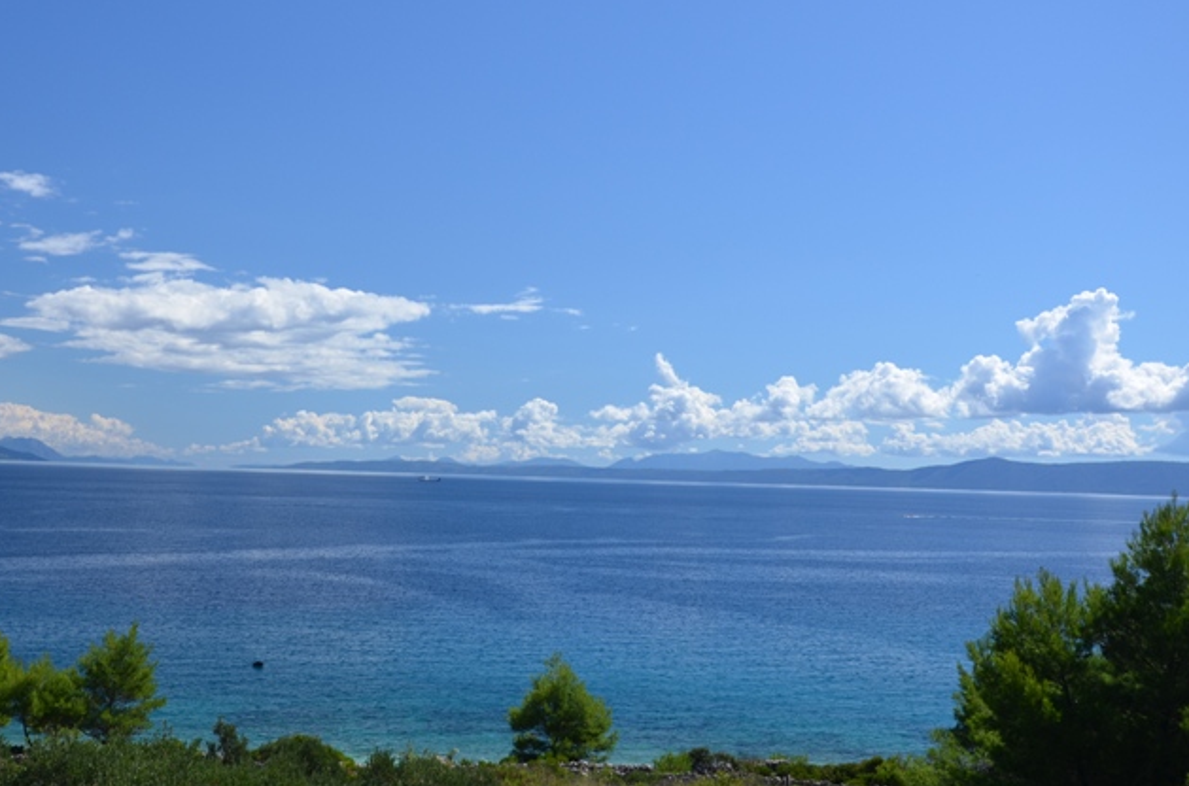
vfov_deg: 31.7
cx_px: 491
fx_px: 1384
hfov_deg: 46.3
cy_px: 338
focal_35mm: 42
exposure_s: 1/250
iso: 140
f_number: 8
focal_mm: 22
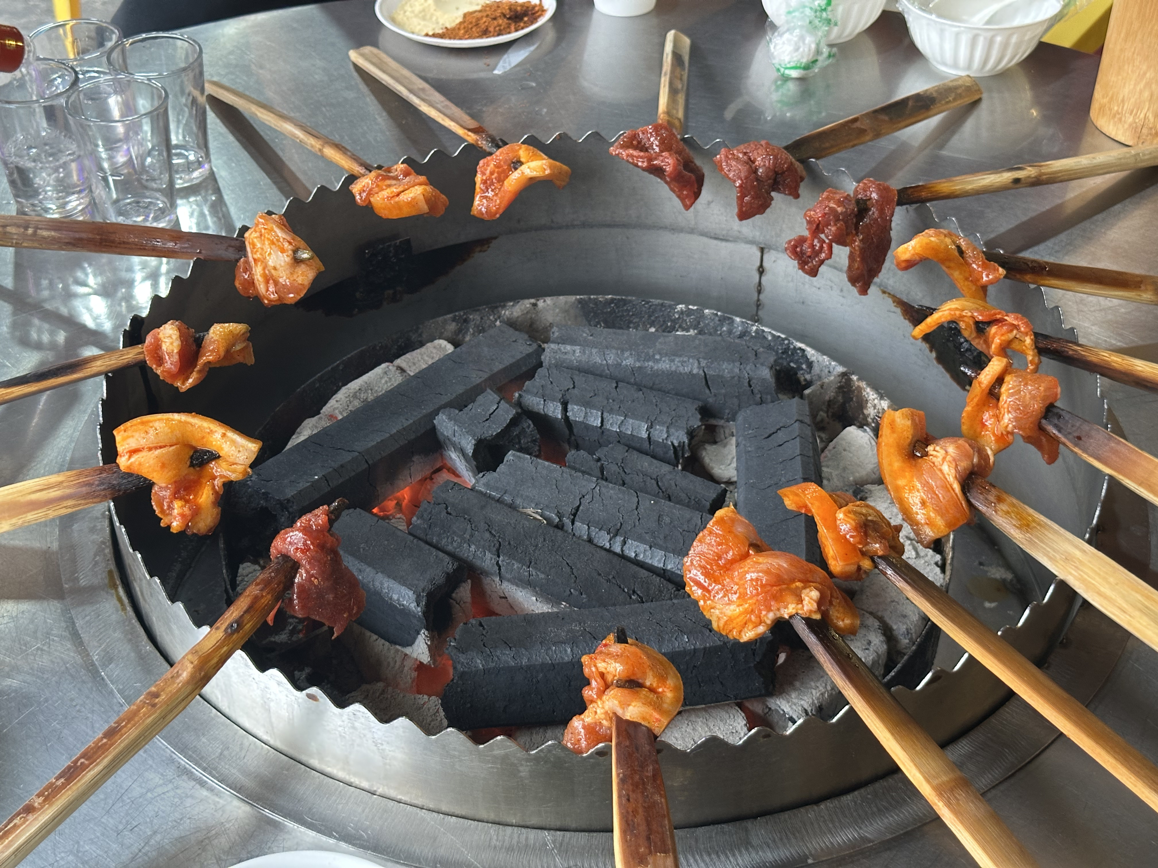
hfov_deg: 39.7
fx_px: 1606
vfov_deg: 30.3
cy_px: 434
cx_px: 579
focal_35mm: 48
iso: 200
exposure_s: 1/33
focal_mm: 6.9
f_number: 1.8
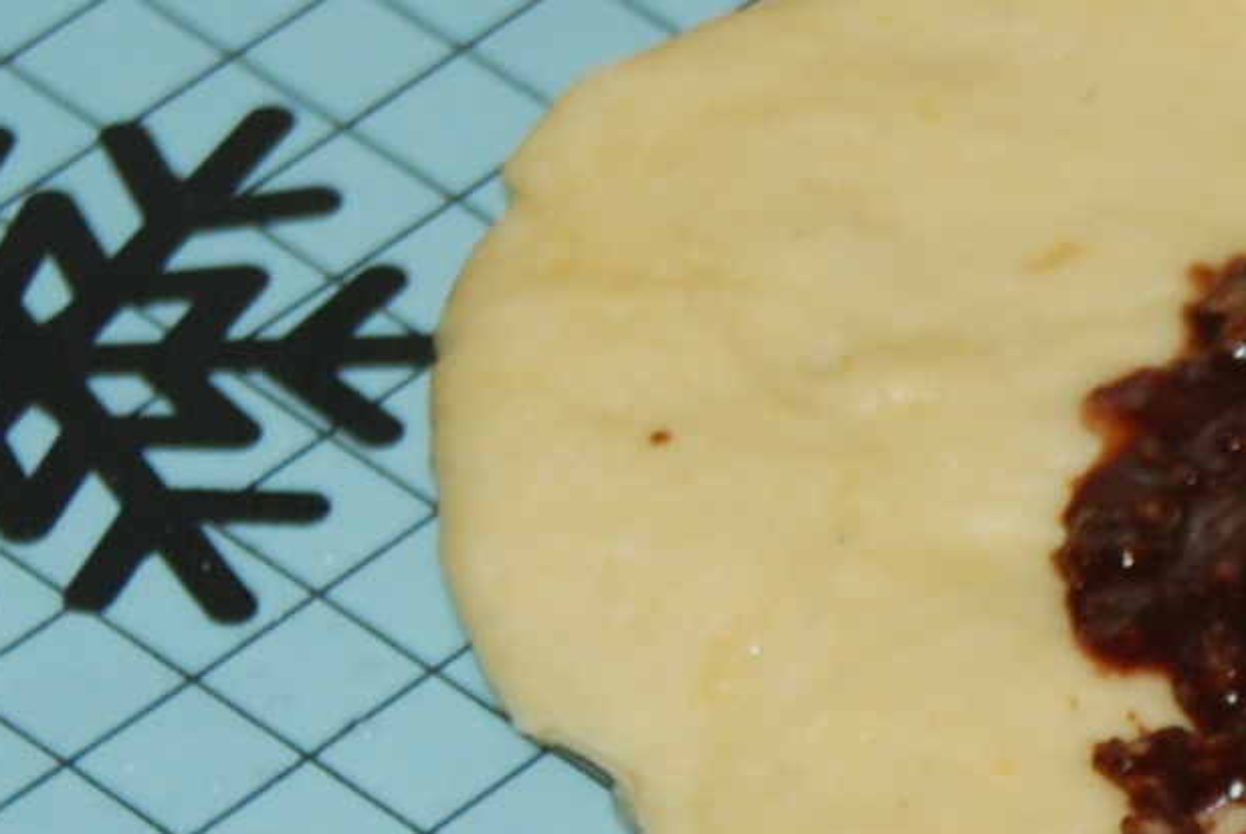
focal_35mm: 433
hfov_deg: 4.6
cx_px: 3025
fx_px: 15004
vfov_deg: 3.2
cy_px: 921
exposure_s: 1/60
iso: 250
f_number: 3.5
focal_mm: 46
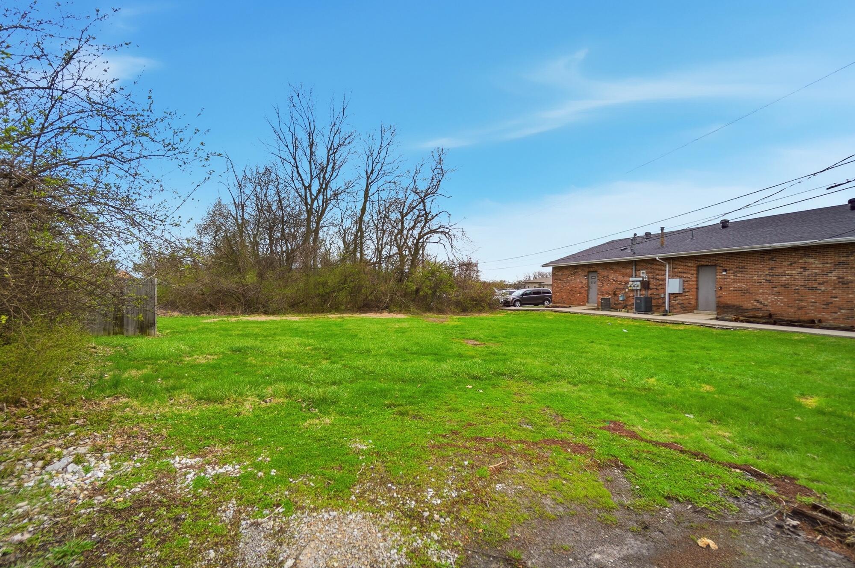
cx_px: 428
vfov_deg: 77.2
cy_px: 284
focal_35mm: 15
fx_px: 356
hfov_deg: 100.4
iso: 100
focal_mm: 10
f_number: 4
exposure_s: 1/4000
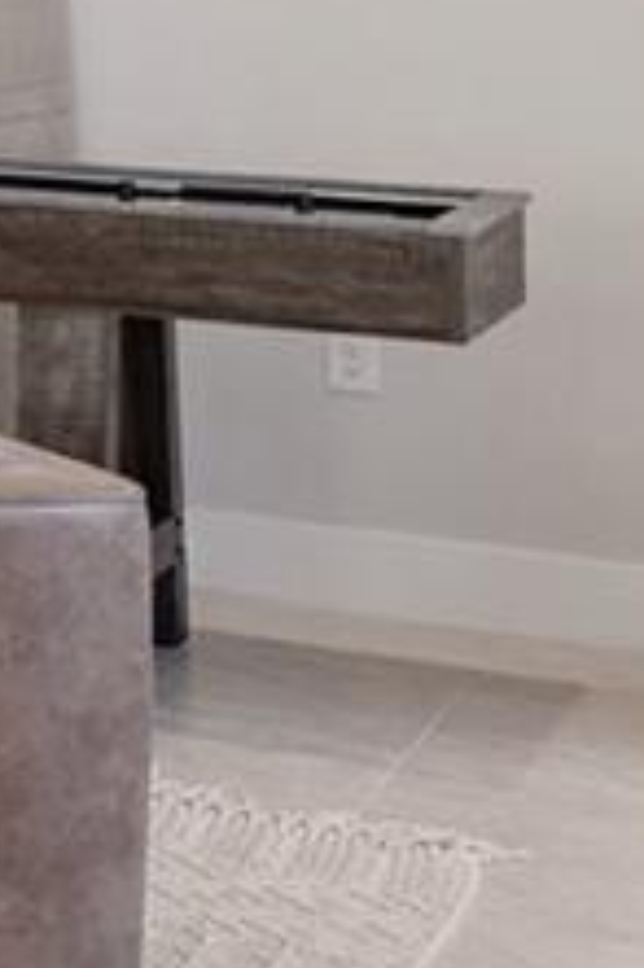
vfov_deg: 16.9
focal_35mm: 116
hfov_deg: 7.1
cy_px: -180
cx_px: -2243
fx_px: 3117
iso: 125
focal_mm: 16
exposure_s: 1/160
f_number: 2.8
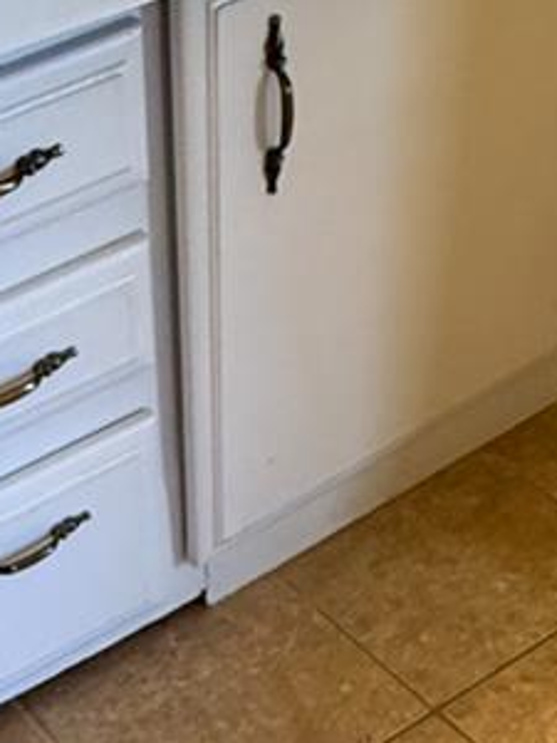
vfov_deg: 26.8
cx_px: 105
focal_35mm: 70
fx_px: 1502
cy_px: 666
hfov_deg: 20.8
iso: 320
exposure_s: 1/60
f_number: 2.2
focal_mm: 2.22
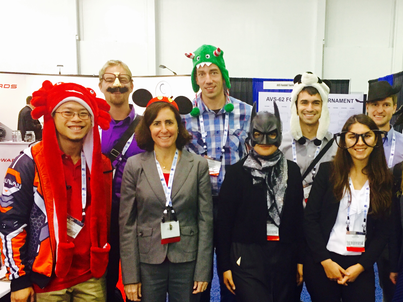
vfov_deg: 34.2
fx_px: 489
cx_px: 250
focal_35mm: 42
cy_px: 183
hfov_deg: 44.5
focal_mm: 4.15
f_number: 2.2
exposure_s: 1/30
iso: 160
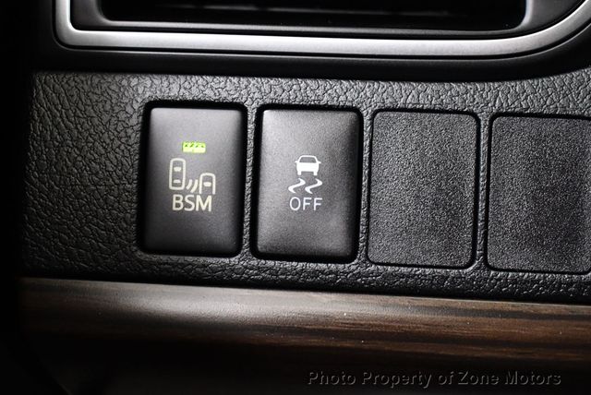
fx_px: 986
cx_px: 296
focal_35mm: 60
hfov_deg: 33.4
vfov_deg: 22.7
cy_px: 198
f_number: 4.2
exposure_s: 1/60
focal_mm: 30
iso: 3600
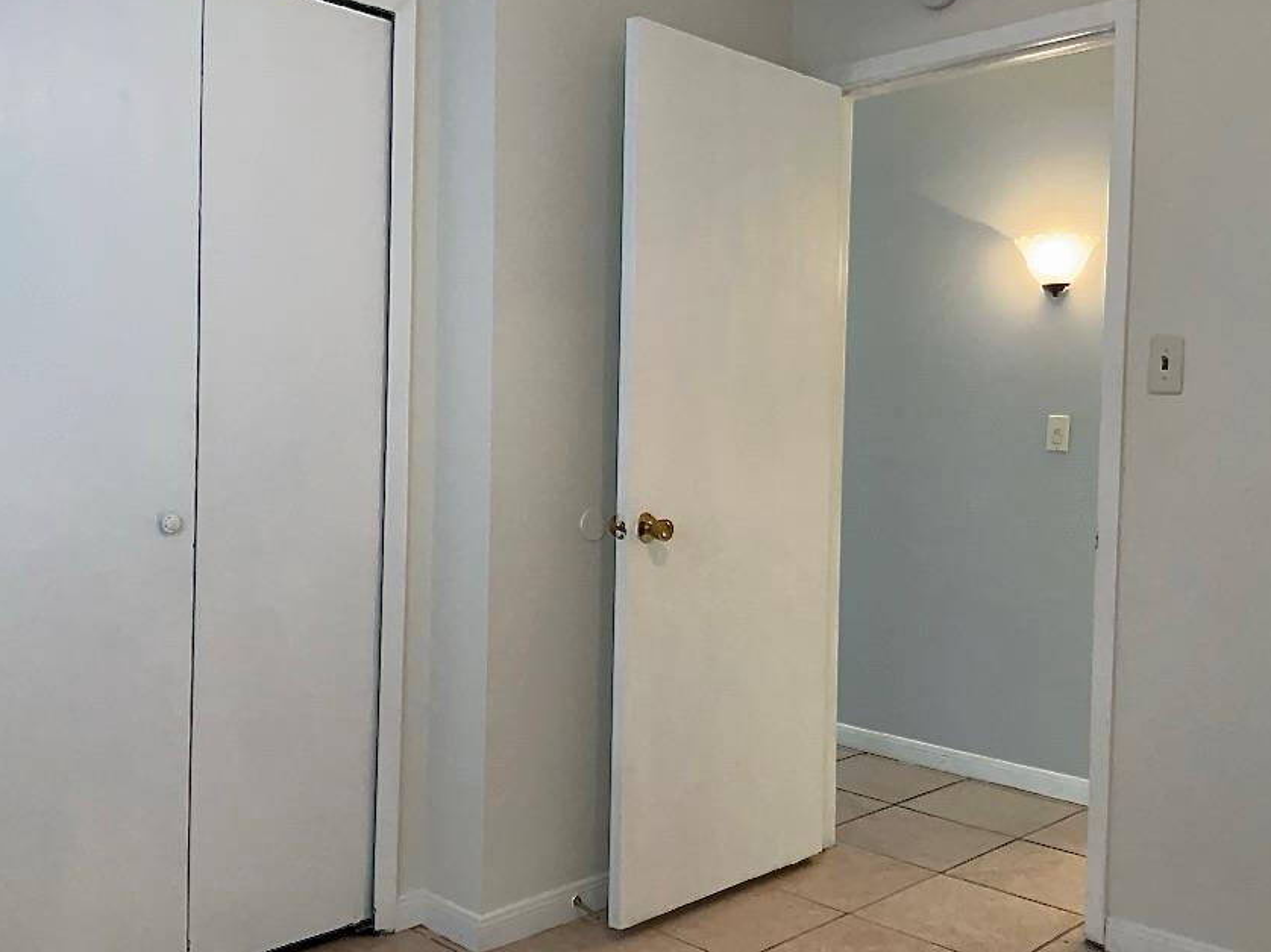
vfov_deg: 42.9
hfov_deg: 55.4
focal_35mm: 33
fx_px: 1211
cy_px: 467
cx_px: 626
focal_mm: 3
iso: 125
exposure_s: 1/100
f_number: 1.8
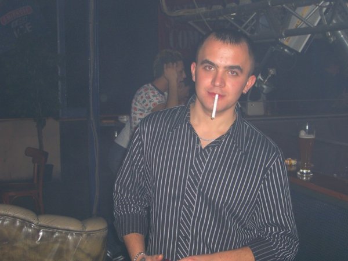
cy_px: 130
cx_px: 174
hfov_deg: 33.8
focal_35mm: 57
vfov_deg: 25.7
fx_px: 573
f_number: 3.6
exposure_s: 1/60
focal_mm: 11.8
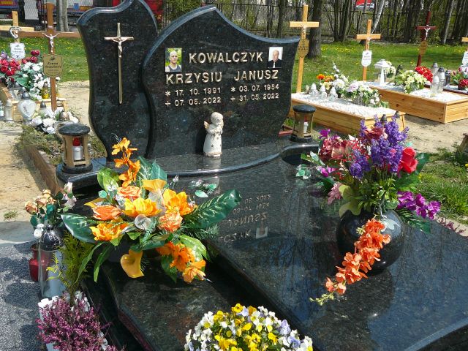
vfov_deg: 40.7
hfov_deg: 52.6
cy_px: 176
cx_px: 234
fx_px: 473
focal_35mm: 35
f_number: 2.8
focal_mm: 5.2
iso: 80
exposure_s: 1/800
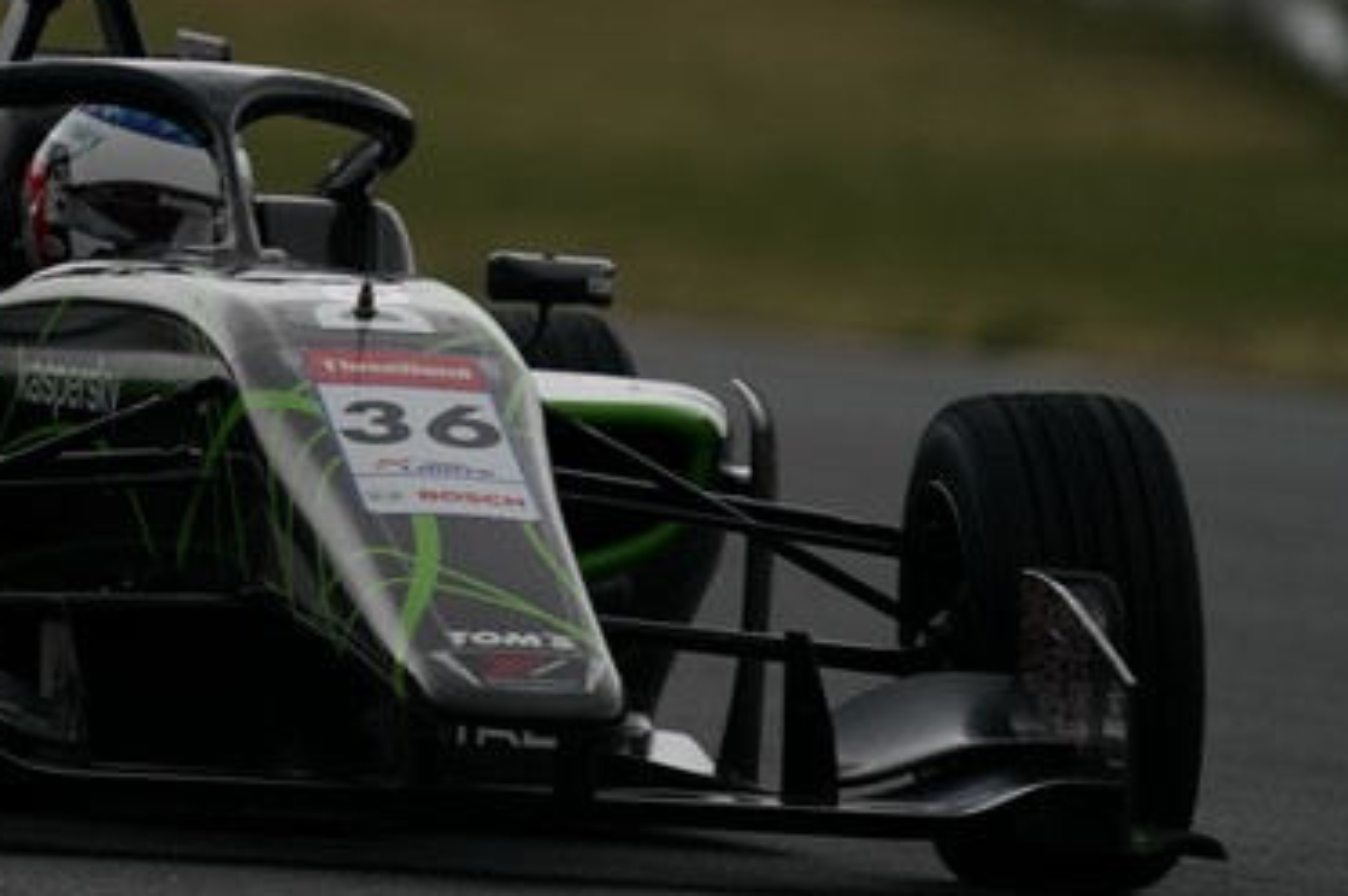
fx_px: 43359
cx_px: 148
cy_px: 235
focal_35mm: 1159
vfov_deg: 1.2
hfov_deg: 1.8
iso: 800
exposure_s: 1/800
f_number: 6.3
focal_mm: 600
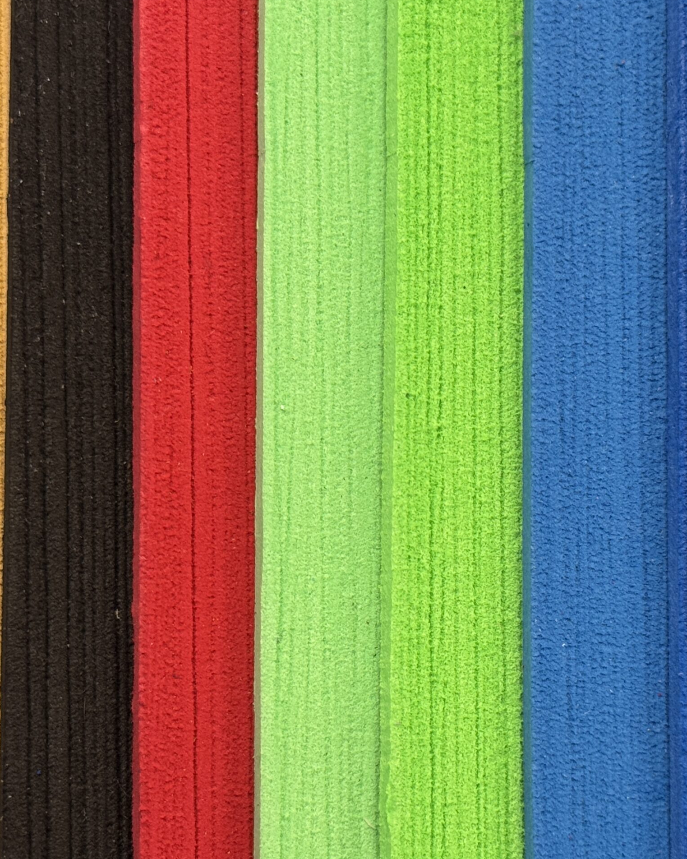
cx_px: 252
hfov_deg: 24.1
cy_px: 427
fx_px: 1601
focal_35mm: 63
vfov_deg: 30.0
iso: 100
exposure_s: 1/60
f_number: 1.78
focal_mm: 6.76
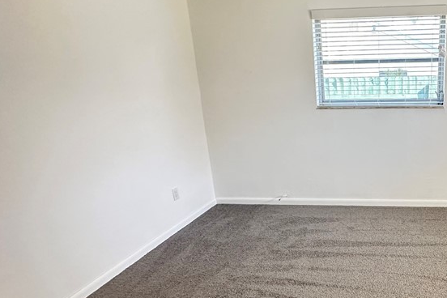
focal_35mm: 27
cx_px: 372
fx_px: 335
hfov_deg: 60.6
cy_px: 159
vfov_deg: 47.9
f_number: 2.2
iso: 320
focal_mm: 2.22
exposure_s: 1/94
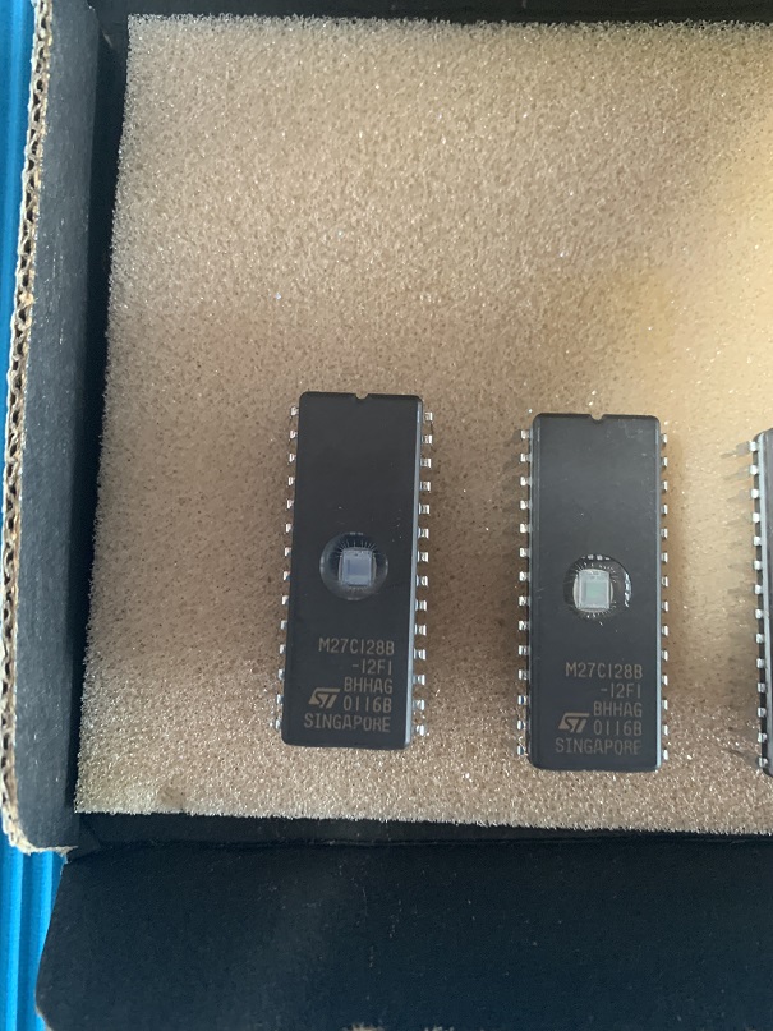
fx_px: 774
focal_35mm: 26
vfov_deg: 67.3
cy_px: 516
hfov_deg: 53.1
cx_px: 386
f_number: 1.8
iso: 400
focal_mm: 4.25
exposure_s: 1/38
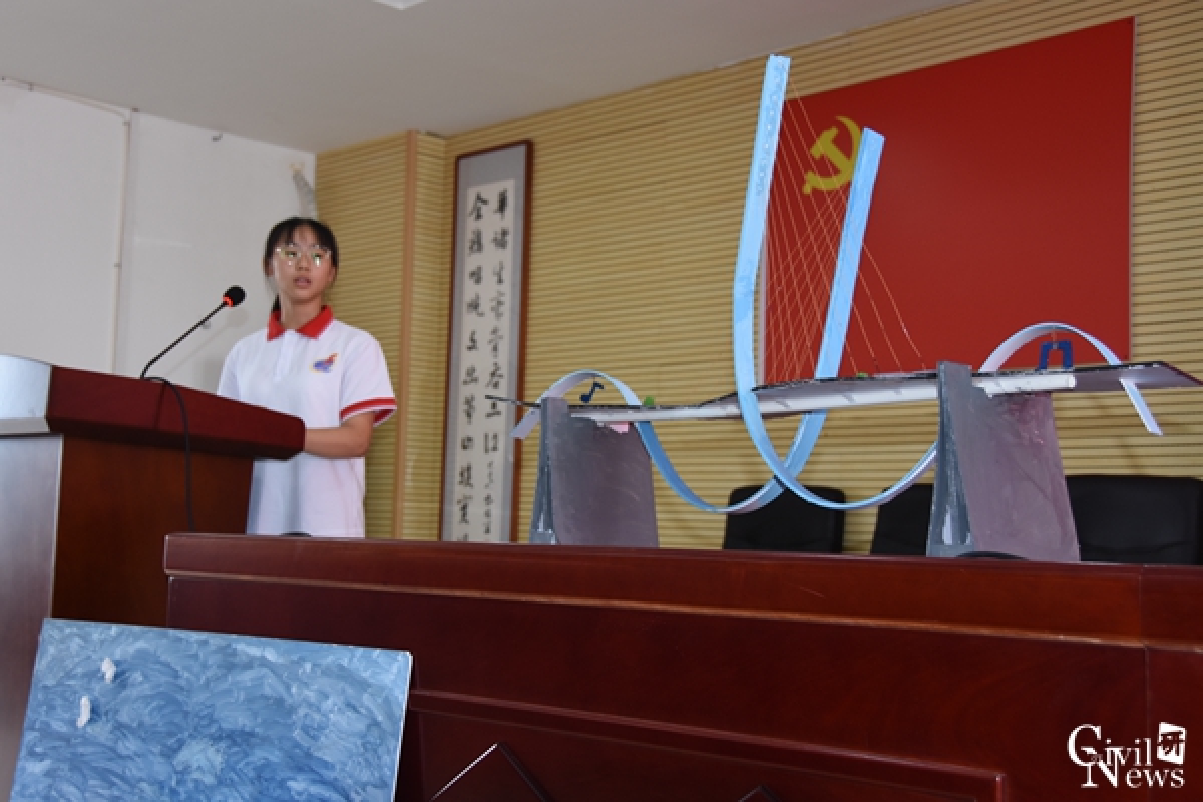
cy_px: 401
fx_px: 1554
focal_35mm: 46
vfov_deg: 28.9
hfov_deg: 42.3
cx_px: 602
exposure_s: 1/100
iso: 500
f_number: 4
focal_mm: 31
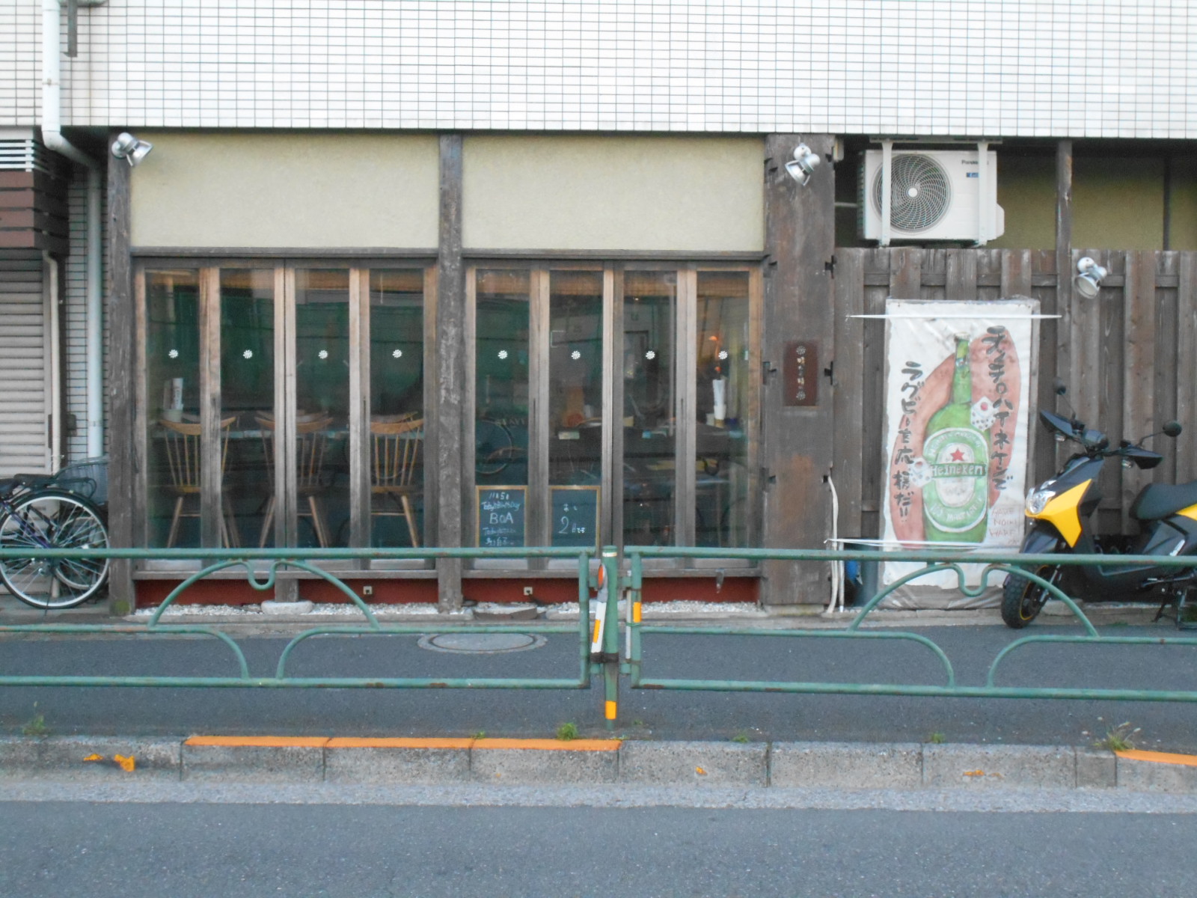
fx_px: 2006
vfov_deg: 25.2
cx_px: 598
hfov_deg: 33.2
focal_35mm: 58
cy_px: 449
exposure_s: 1/80
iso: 800
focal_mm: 10
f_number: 4.9
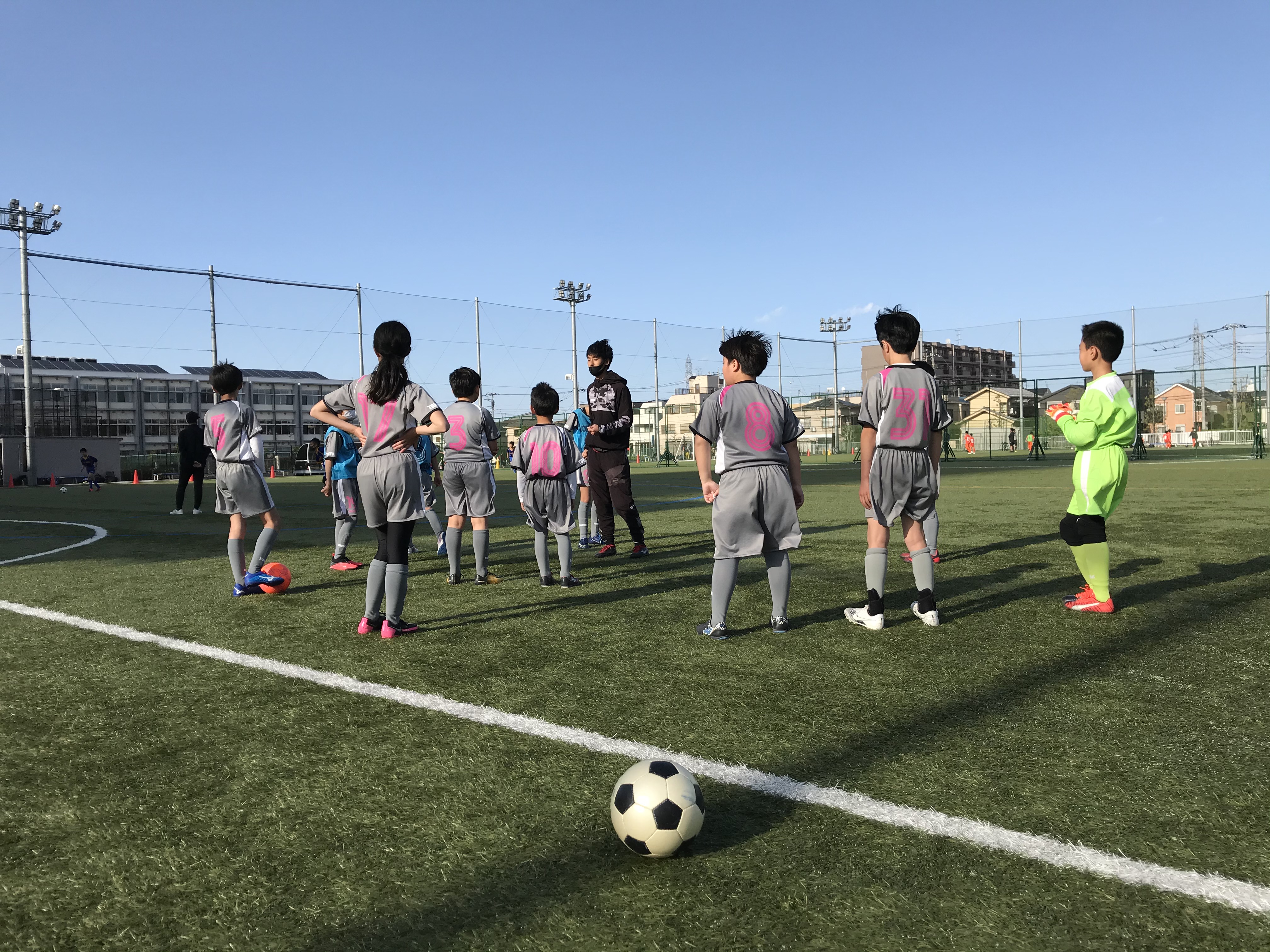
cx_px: 635
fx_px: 1027
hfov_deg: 63.4
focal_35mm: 28
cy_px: 476
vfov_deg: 49.7
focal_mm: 3.99
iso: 20
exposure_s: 1/1880
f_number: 1.8
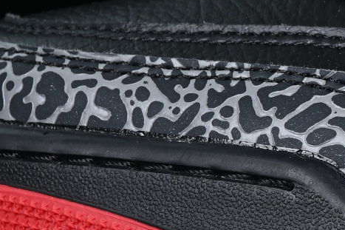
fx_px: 4282
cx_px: 709
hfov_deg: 4.5
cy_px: -88
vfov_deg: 3.1
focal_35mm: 447
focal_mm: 50
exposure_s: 1/60
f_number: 6.3
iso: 160
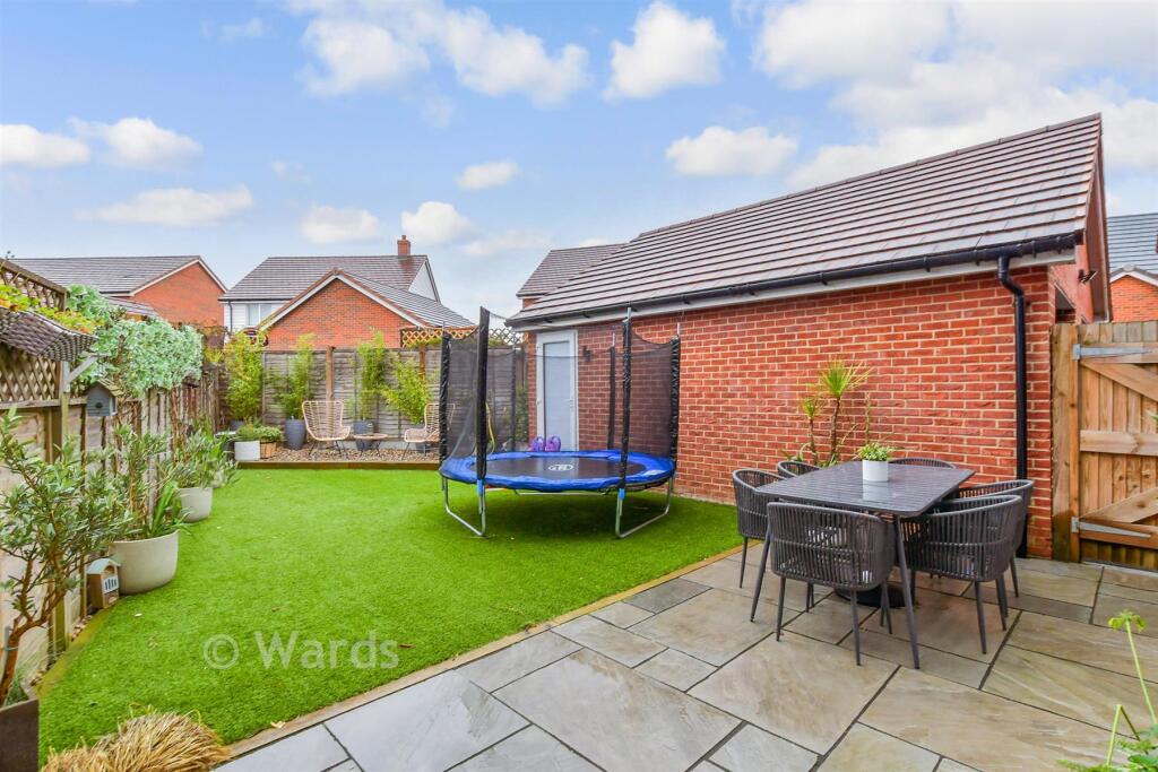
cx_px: 579
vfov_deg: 77.3
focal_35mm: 15
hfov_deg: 100.4
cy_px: 386
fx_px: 483
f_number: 8
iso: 320
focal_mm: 10
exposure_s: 1/40
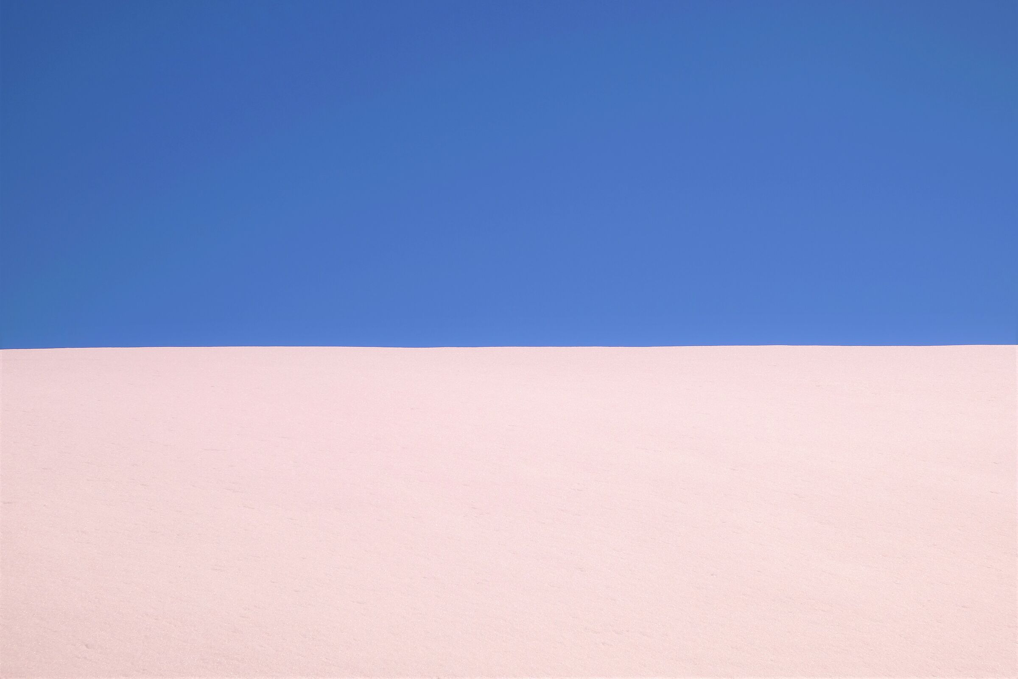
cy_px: 340
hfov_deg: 24.5
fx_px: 2347
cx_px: 509
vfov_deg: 16.5
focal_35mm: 83
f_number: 14
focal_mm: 55
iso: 200
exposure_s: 1/400
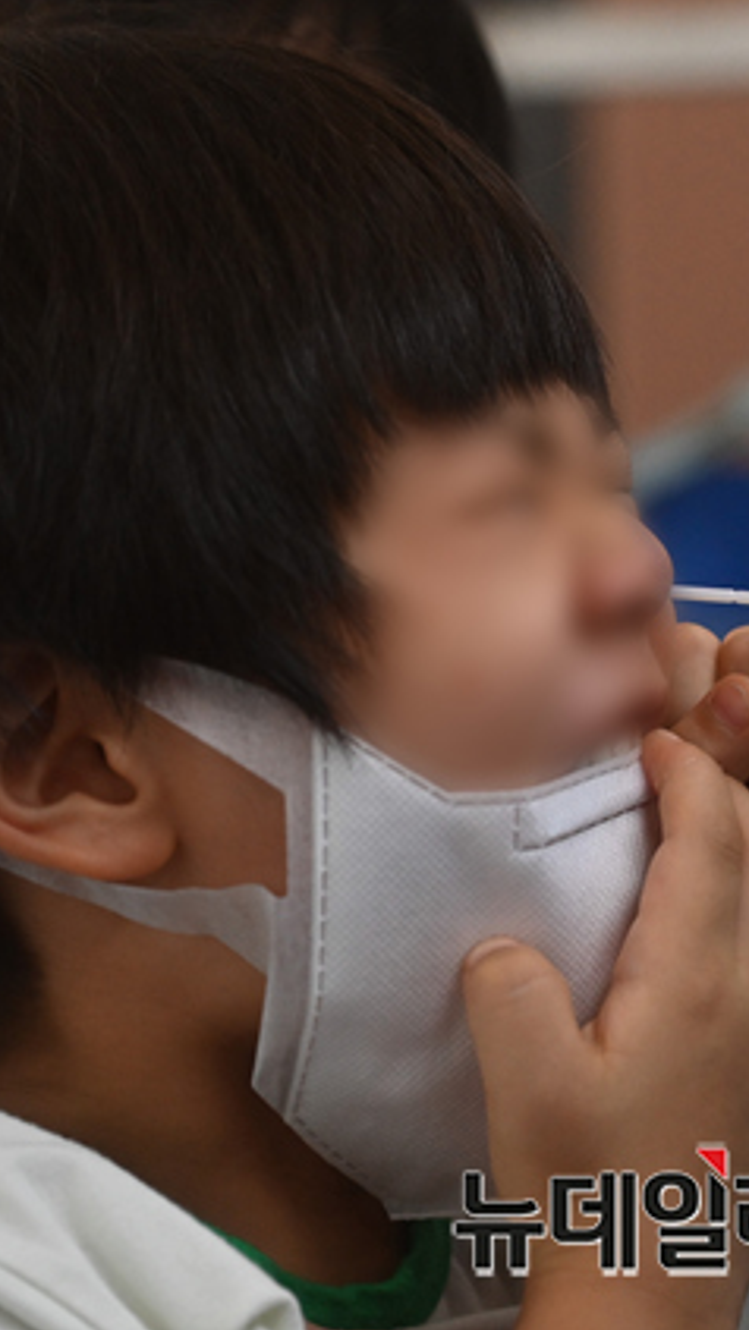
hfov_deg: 6.6
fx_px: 6495
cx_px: 629
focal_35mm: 184
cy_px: 662
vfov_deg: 11.7
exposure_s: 1/320
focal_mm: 116
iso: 3200
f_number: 3.5
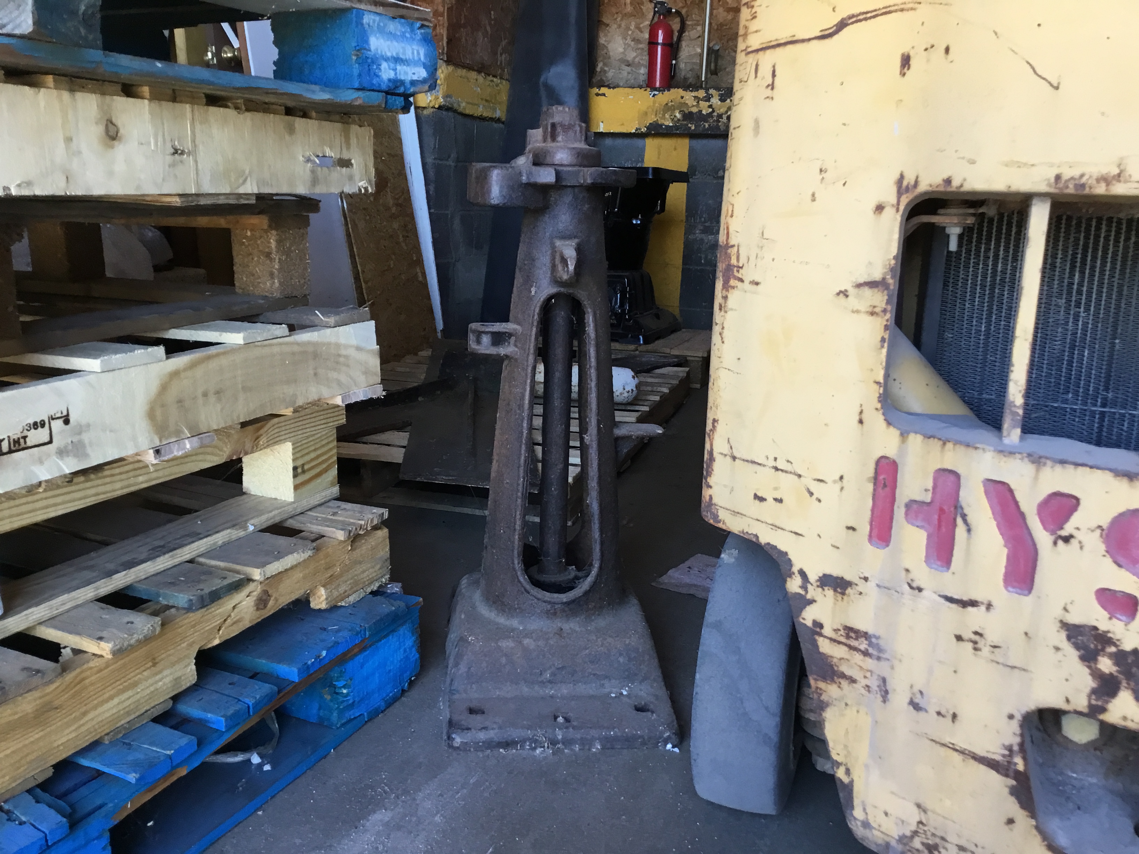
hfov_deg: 58.4
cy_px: 427
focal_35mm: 31
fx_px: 1020
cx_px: 570
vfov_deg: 45.4
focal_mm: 3.3
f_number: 2.4
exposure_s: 1/30
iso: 32
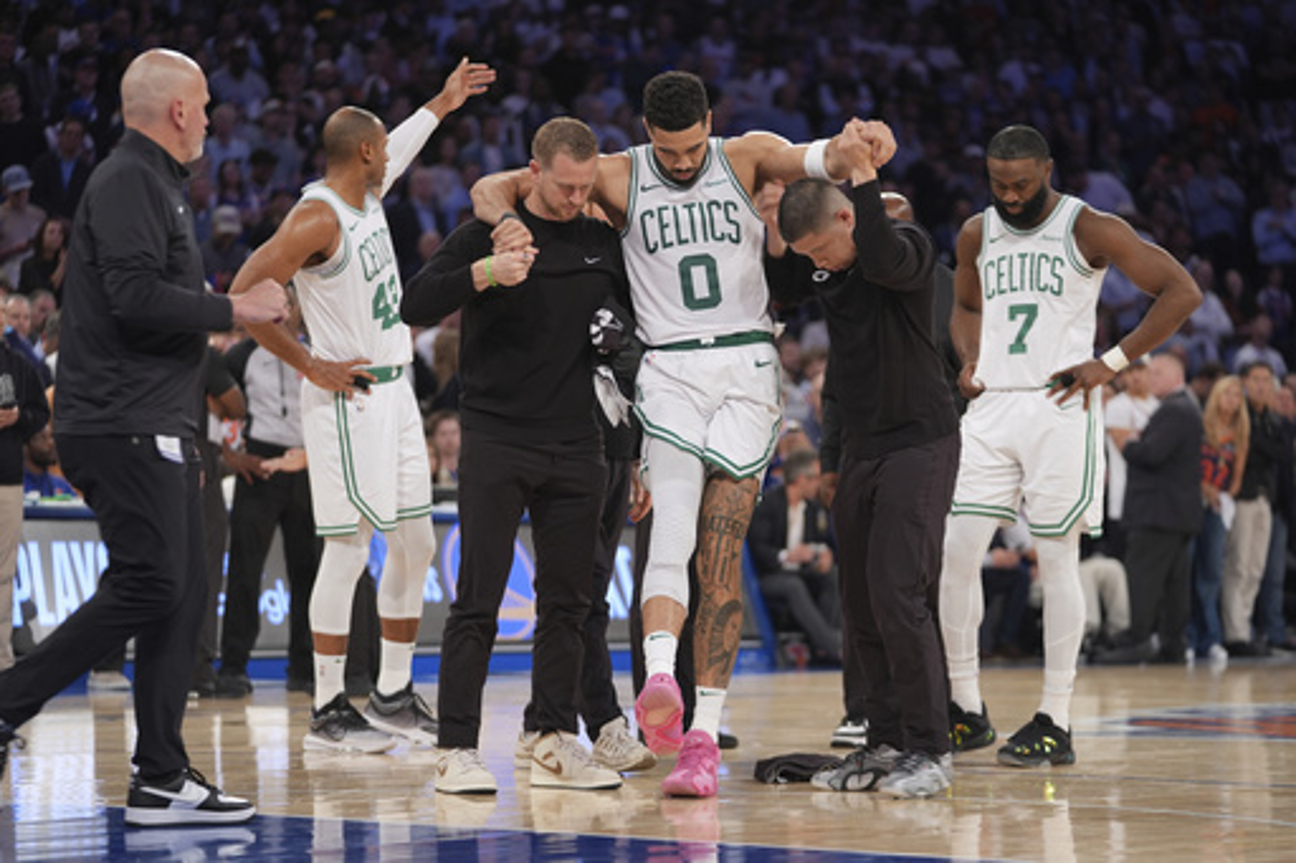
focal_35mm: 122
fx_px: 4390
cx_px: 648
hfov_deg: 16.8
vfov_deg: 11.2
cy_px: 432
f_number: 2.8
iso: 400
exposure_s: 1/125
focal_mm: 122
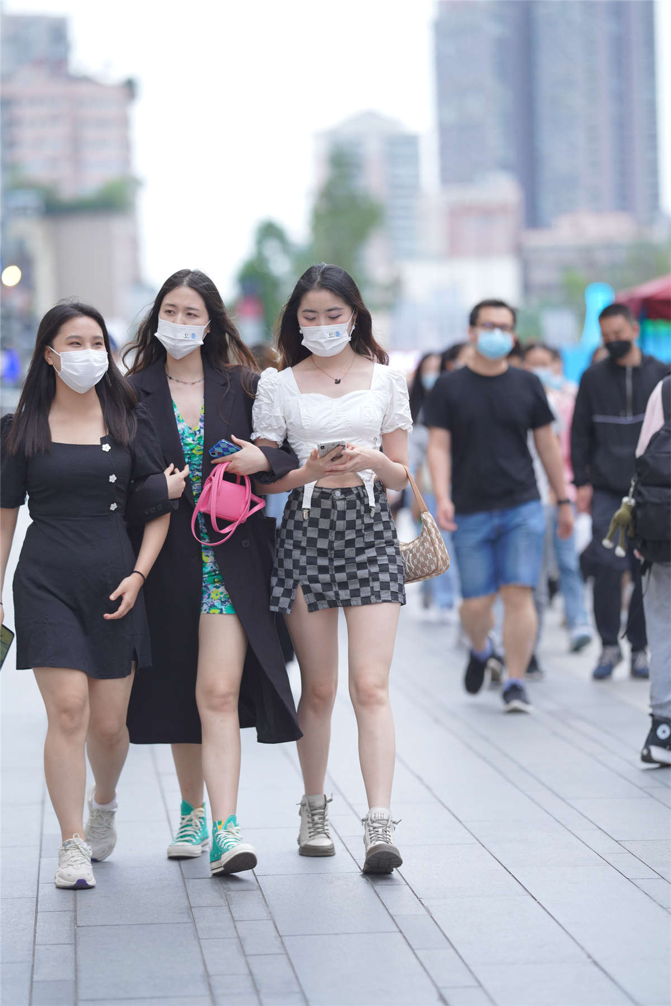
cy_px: 503
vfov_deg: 15.2
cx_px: 336
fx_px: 3774
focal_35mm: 135
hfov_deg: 10.2
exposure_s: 1/500
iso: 800
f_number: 2
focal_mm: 135
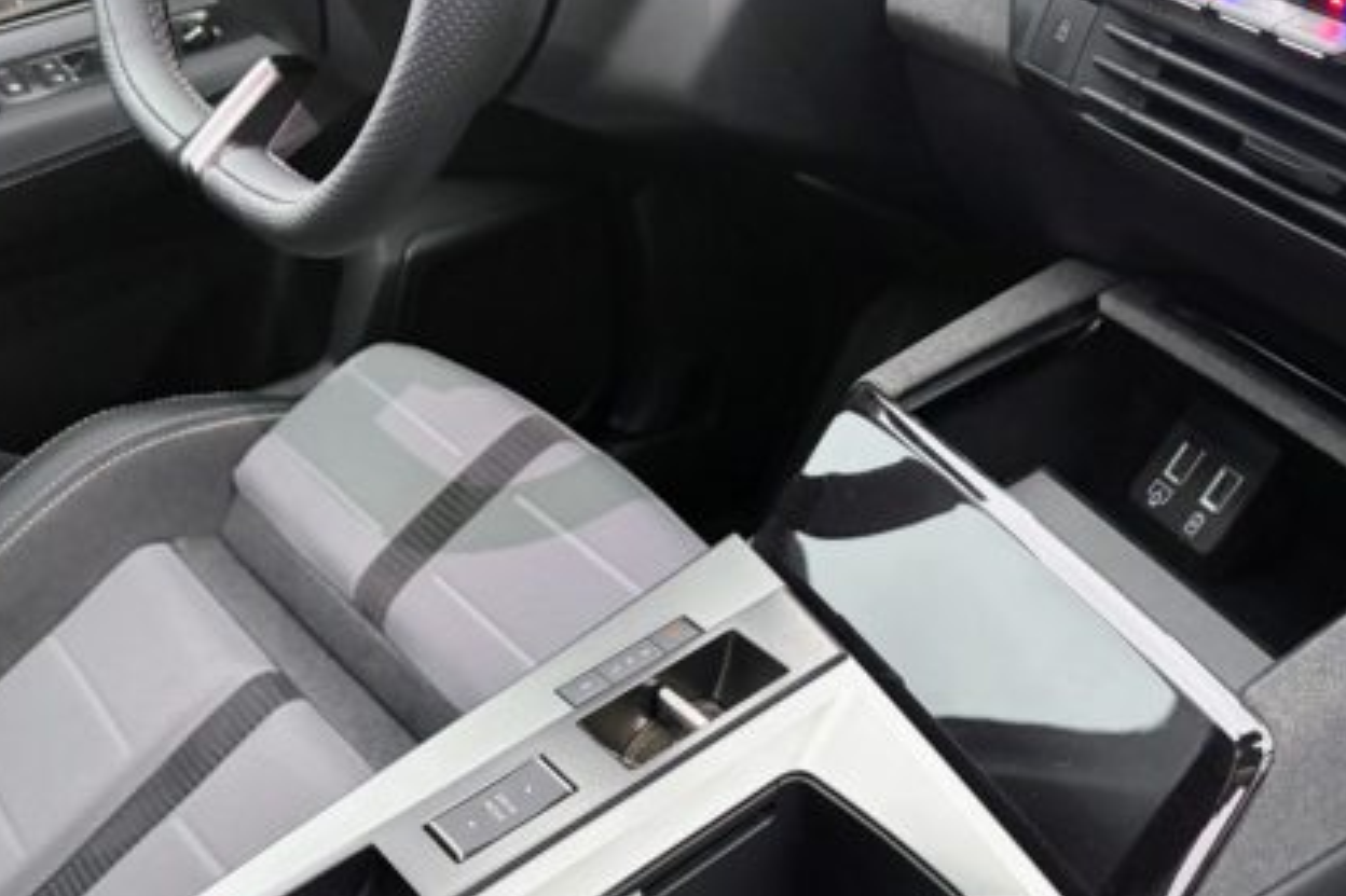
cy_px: 692
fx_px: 1458
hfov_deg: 49.5
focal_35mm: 39
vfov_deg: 33.4
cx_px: 718
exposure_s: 1/57
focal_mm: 5.96
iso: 400
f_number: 1.6
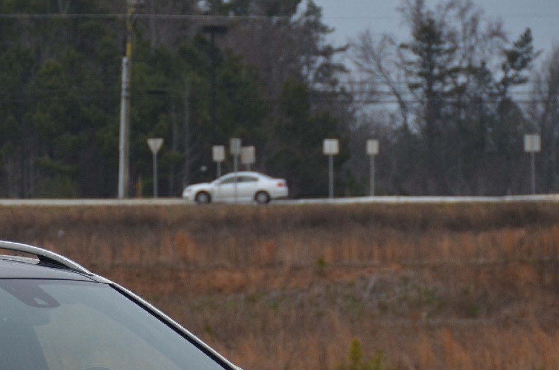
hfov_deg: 5.1
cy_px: 461
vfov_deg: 3.4
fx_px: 6232
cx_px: -53
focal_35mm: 402
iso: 400
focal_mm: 105
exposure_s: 1/1000
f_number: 5.3
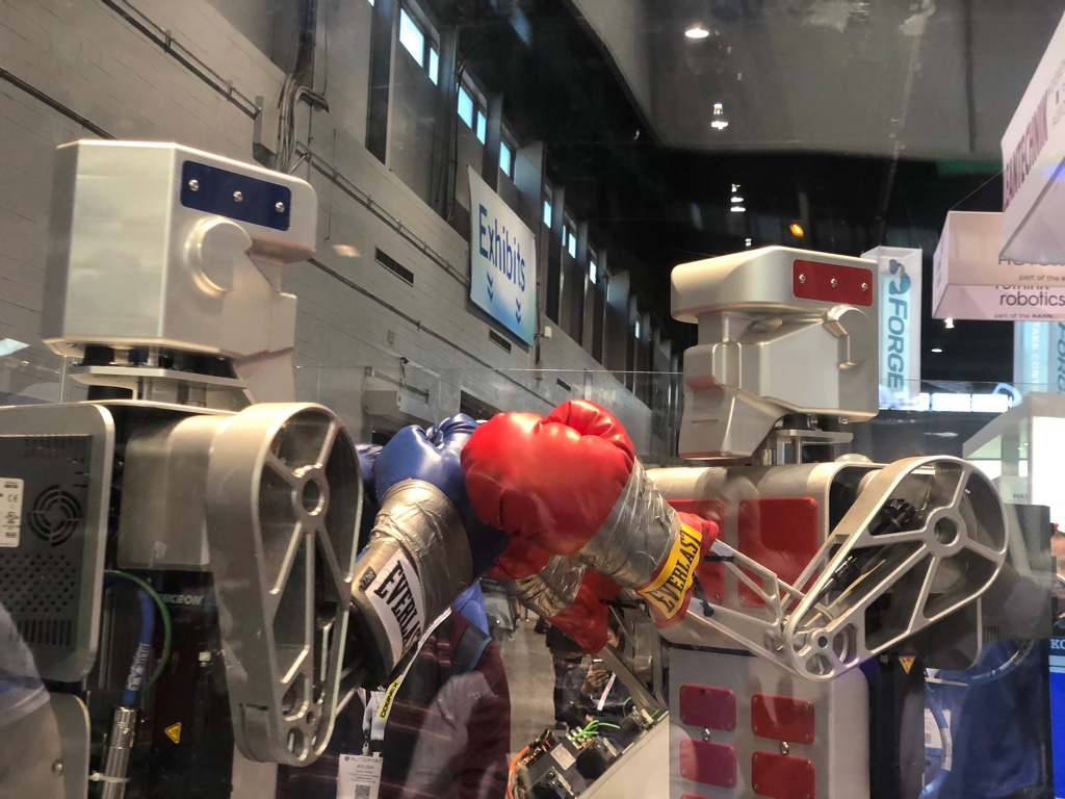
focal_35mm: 52
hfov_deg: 36.8
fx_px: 1600
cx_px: 532
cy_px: 400
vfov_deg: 28.0
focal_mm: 6
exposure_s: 1/60
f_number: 2.4
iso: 80
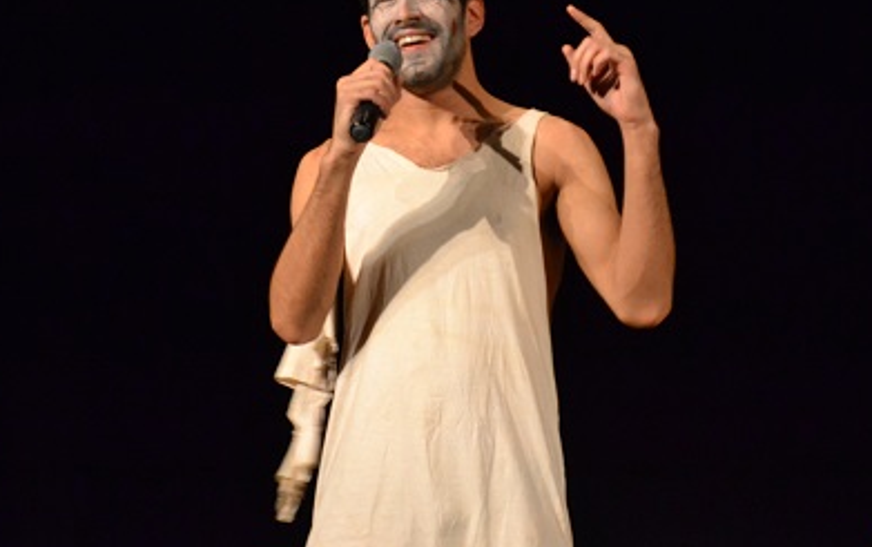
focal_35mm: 112
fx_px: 2656
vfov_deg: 11.7
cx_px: 439
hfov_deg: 18.6
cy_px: 257
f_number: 5.6
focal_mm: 55
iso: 3200
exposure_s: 1/60
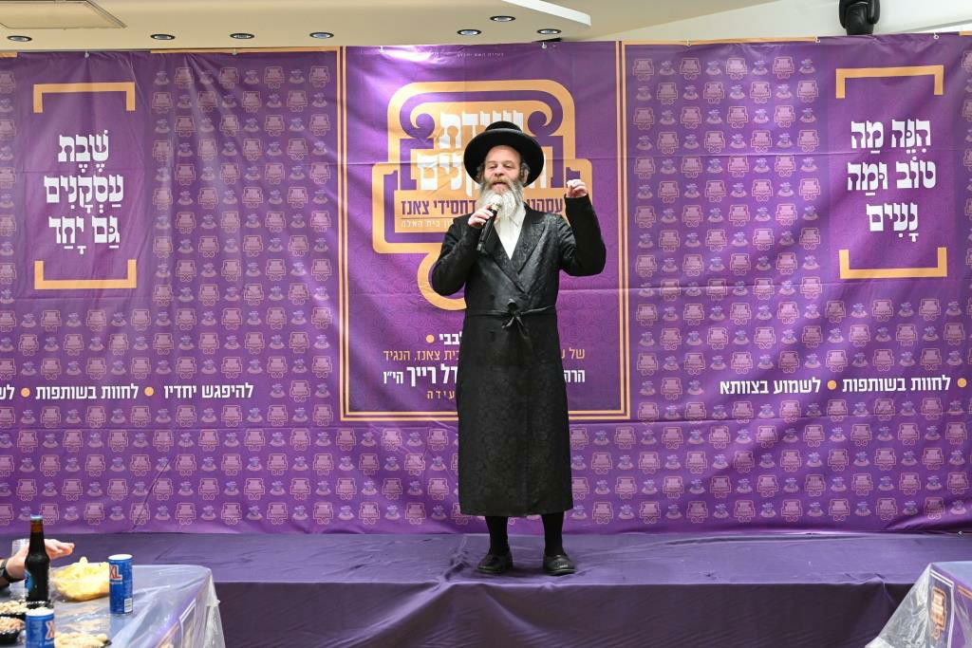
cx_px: 486
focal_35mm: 47
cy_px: 324
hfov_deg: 41.9
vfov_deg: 28.7
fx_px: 1269
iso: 3200
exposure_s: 1/100
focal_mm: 47
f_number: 6.3
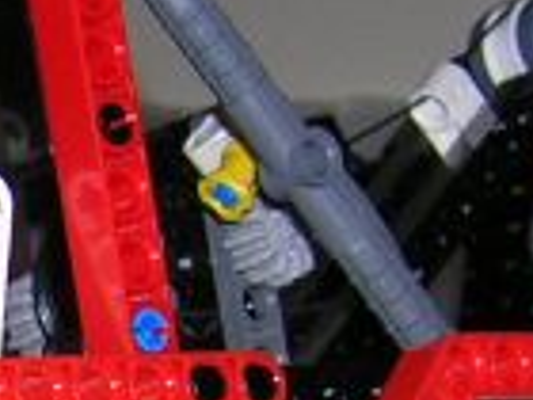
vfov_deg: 7.5
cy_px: 640
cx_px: -286
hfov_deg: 9.9
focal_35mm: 194
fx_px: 2987
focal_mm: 5.7
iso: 50
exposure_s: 1/60.1
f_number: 2.9
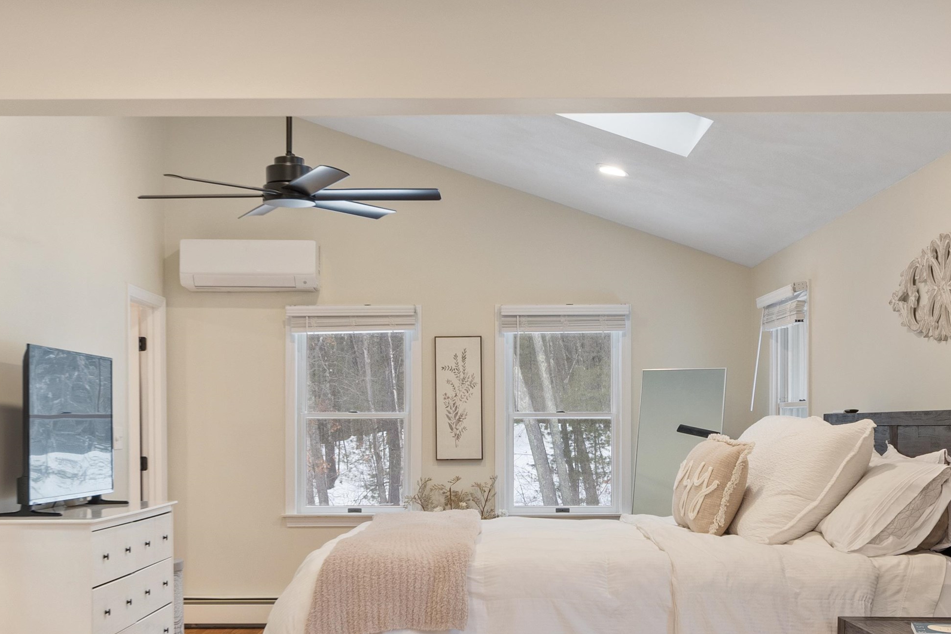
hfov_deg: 38.1
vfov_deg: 25.8
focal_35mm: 52
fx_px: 1374
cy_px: 436
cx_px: 532
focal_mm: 22
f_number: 8
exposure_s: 1/1.67
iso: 320
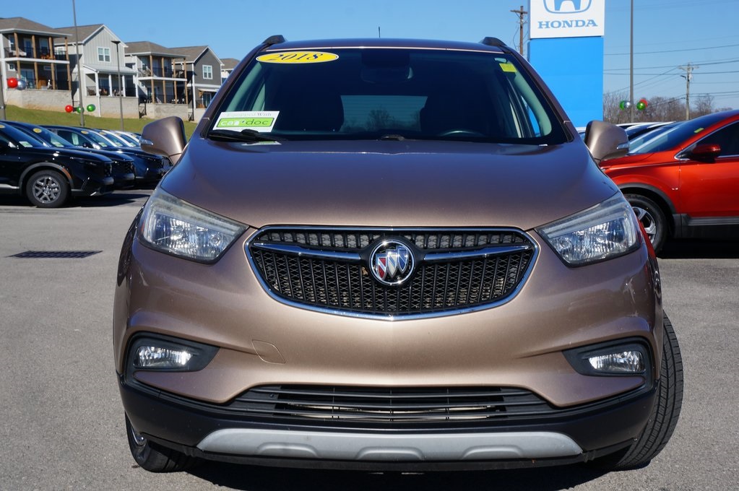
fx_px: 1015
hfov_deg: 40.0
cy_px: 246
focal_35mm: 50
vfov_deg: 27.2
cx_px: 370
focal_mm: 33
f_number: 13
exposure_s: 1/160
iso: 100
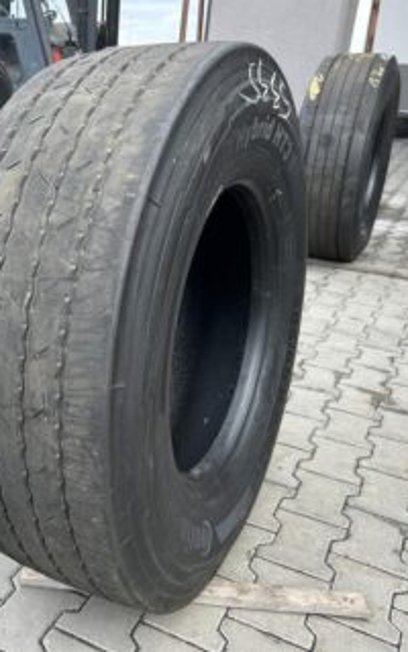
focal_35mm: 37
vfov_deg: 52.7
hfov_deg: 33.5
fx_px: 658
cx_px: 88
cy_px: 325
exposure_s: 1/1029
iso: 50
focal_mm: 5.7
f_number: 1.5
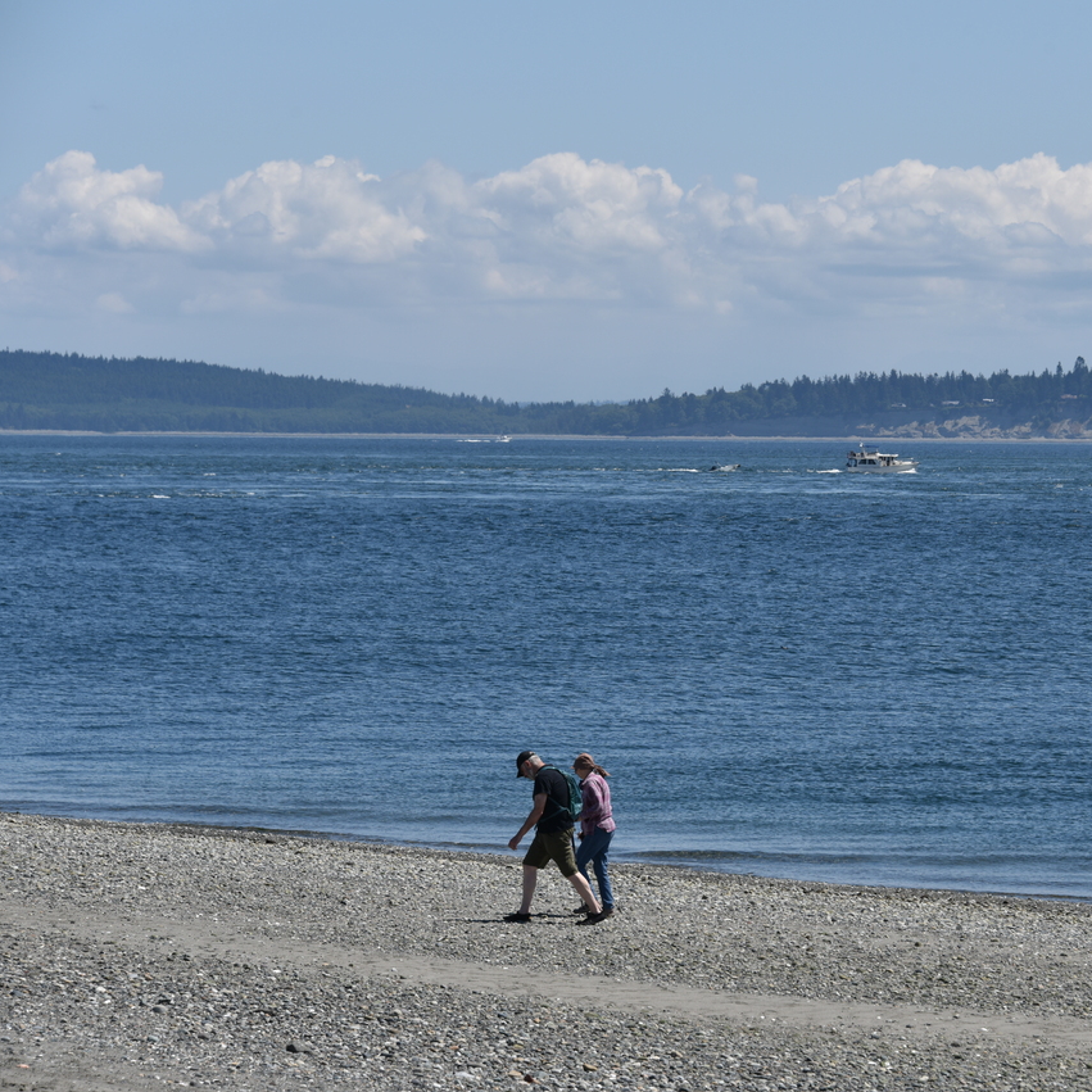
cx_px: 810
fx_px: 5568
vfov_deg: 11.2
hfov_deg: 11.2
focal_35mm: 156
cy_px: 545
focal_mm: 122
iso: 100
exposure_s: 1/320
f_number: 9
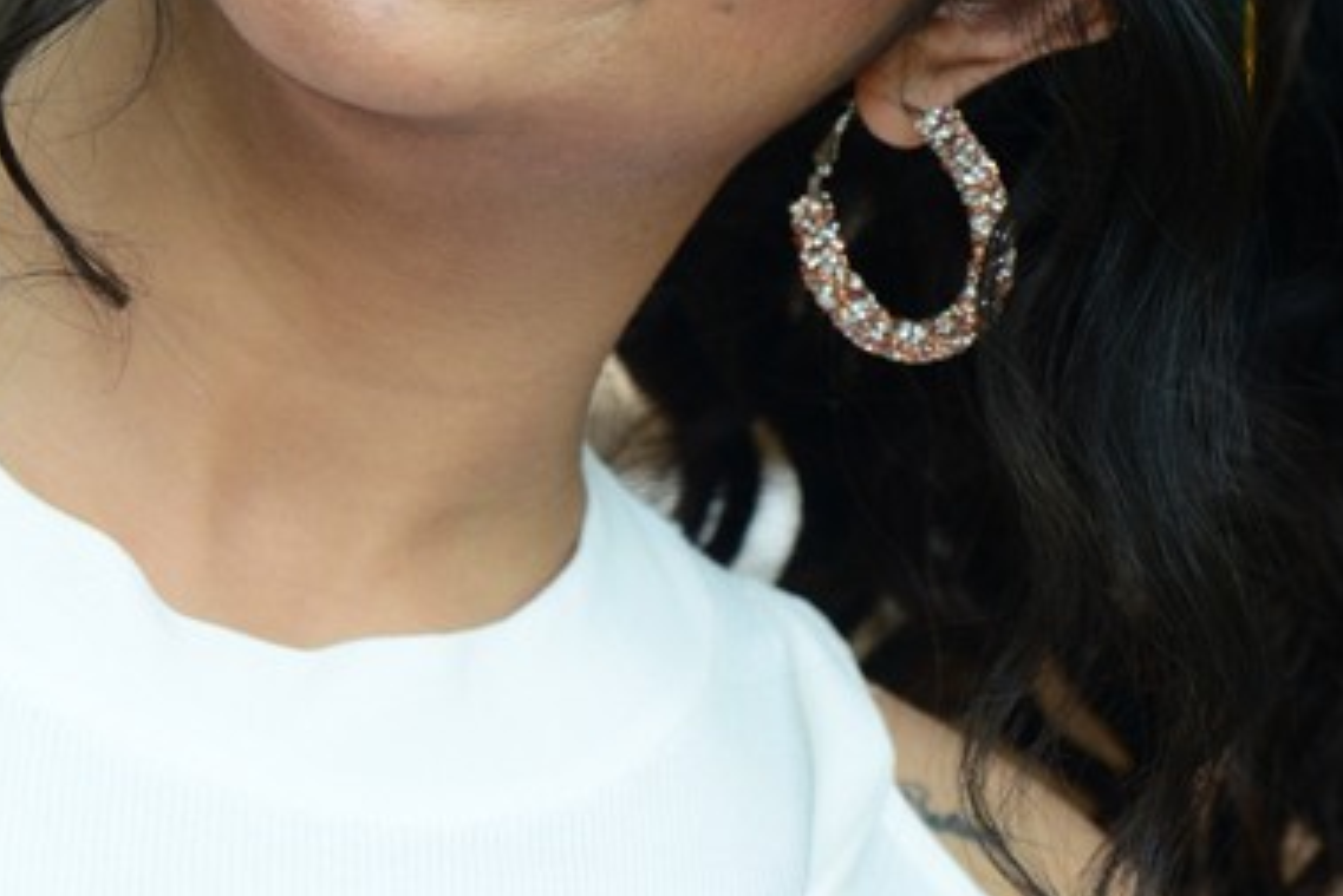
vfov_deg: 4.8
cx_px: 631
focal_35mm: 285
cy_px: 113
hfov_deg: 7.2
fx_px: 10636
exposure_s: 1/125
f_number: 5.6
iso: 800
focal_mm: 120
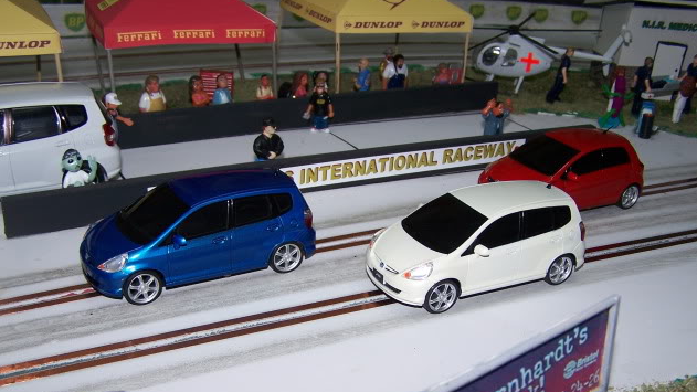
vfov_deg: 28.2
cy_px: 258
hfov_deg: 48.4
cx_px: 351
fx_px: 776
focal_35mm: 42
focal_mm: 6.3
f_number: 2.8
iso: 80
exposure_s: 1/60
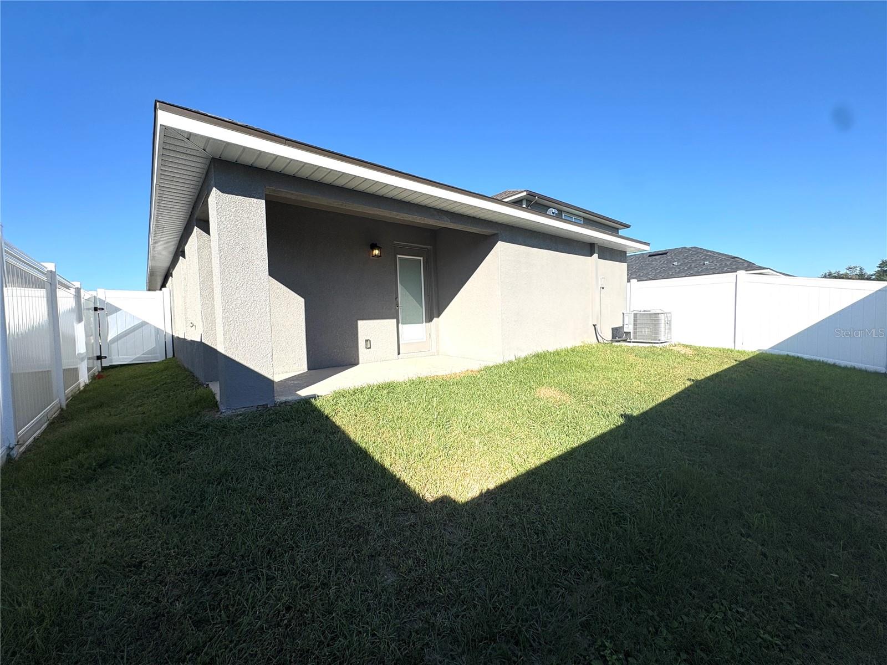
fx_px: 359
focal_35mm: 14
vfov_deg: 85.7
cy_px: 332
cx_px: 444
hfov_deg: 102.1
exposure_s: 1/1976
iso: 50
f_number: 2.2
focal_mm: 2.22
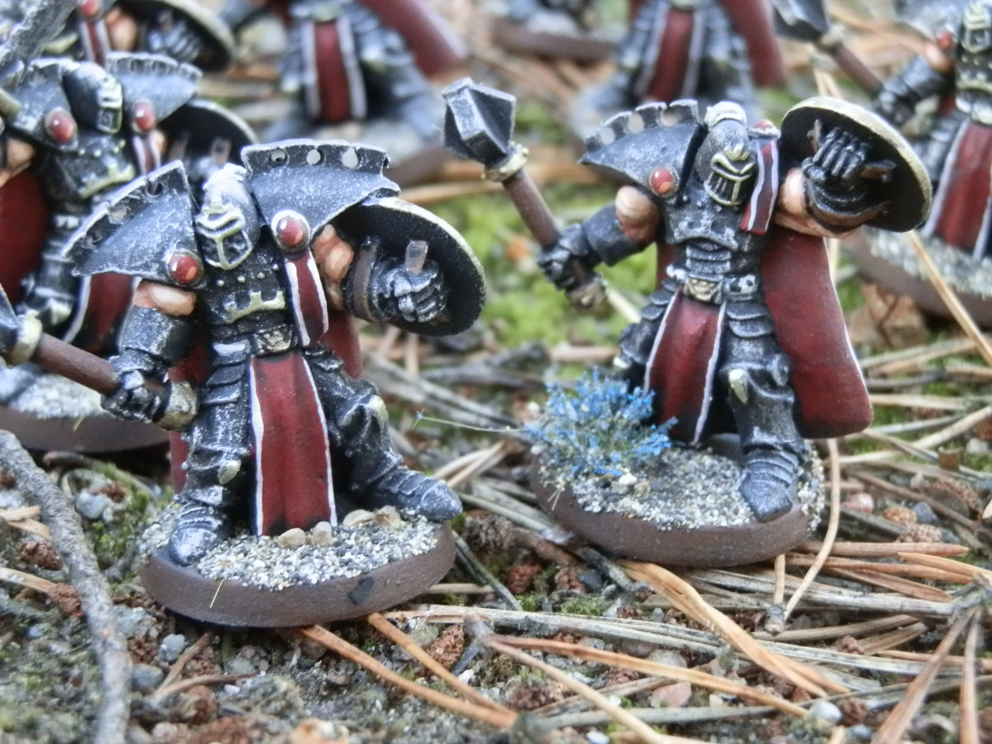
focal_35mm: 61
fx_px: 1748
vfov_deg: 24.0
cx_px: 496
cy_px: 372
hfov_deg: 31.7
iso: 400
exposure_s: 1/60
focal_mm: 10.99
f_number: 3.7
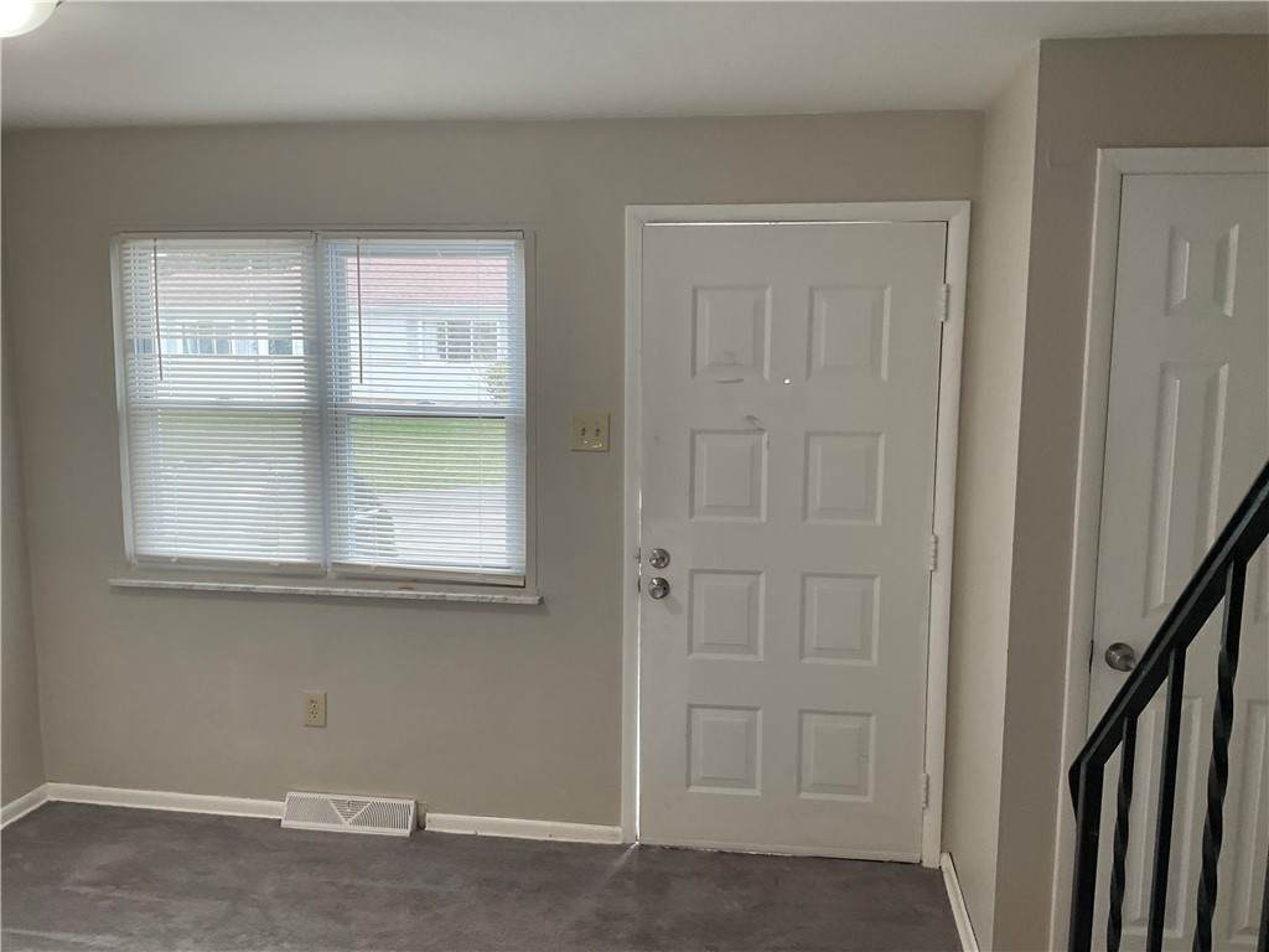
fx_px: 1063
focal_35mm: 29
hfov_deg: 61.7
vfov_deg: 48.2
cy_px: 476
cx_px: 634
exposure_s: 1/120
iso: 64
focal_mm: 3
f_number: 1.8
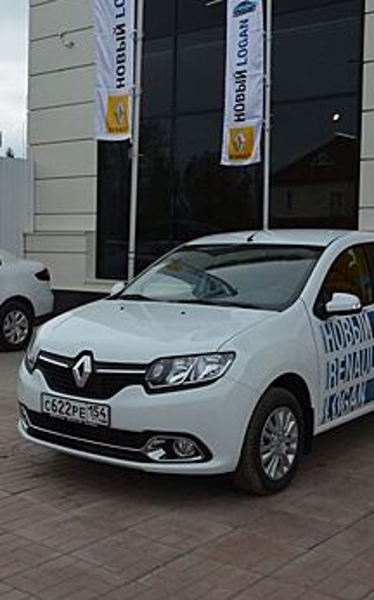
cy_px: 298
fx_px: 796
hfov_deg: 26.0
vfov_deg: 41.2
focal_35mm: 49
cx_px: 81
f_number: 6.3
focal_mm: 21
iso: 100
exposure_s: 1/160
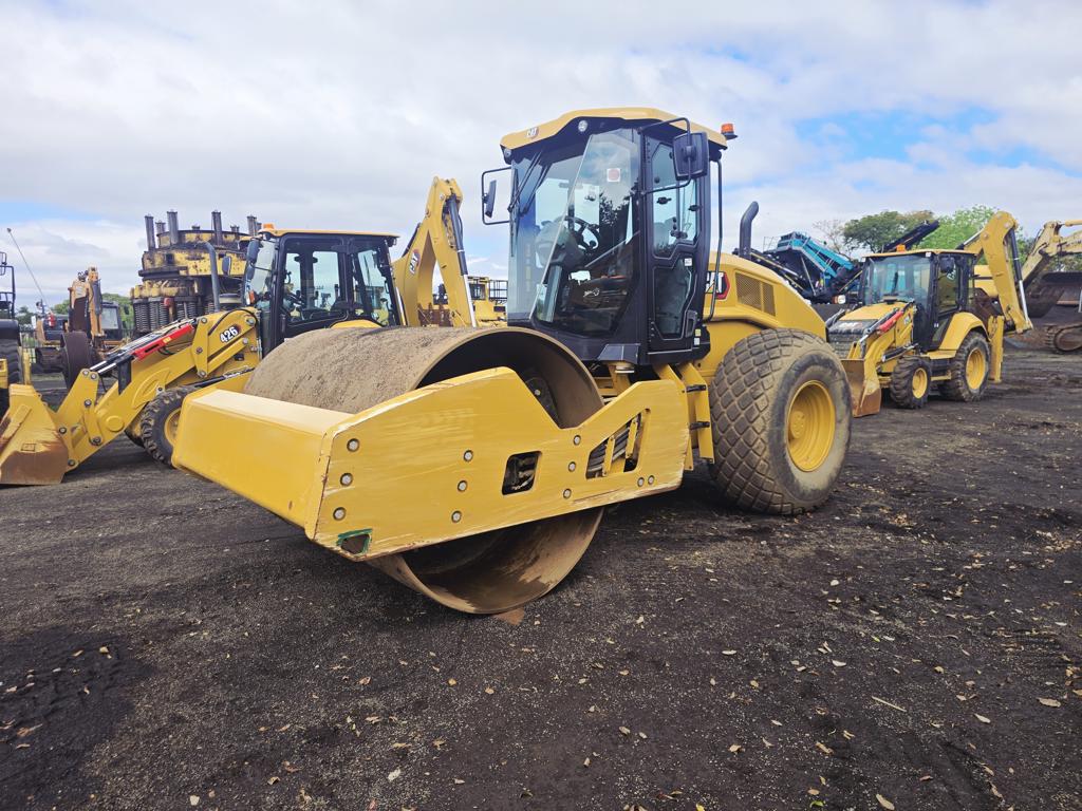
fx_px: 719
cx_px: 541
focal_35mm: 23
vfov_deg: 58.9
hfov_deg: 73.9
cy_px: 406
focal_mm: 6.3
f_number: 1.7
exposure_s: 1/554
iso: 12
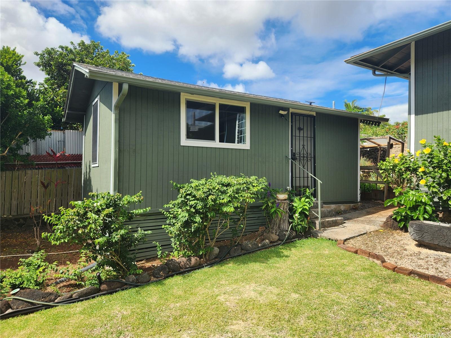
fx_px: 300
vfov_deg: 58.9
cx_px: 226
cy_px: 169
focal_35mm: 23
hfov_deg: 73.9
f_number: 1.8
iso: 20
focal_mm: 5.4
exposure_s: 1/1457
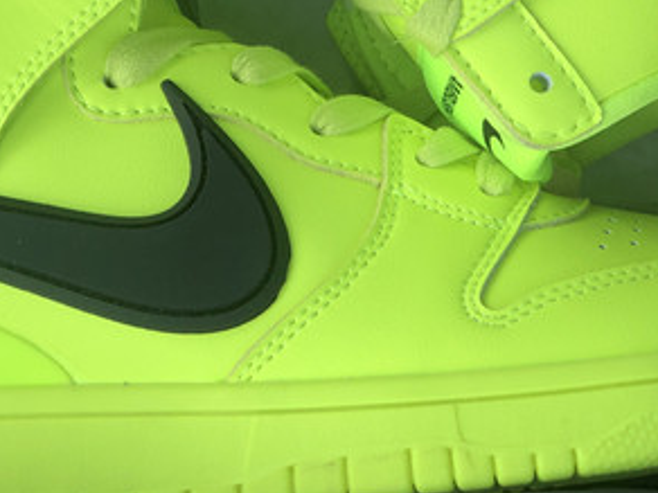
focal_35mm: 132
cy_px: -26
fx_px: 2509
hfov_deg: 14.9
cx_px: 255
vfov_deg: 11.1
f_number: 2.4
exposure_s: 1/428
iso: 16
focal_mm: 6
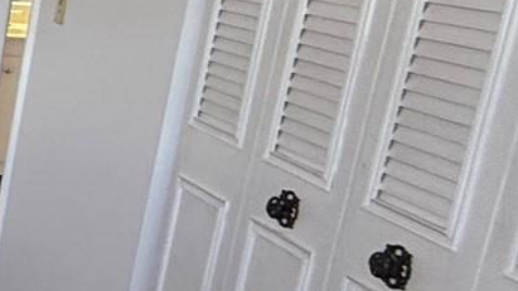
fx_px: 1044
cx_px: -710
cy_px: 105
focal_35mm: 76
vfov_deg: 15.9
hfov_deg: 15.4
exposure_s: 1/99
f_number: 2.2
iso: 125
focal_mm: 2.22
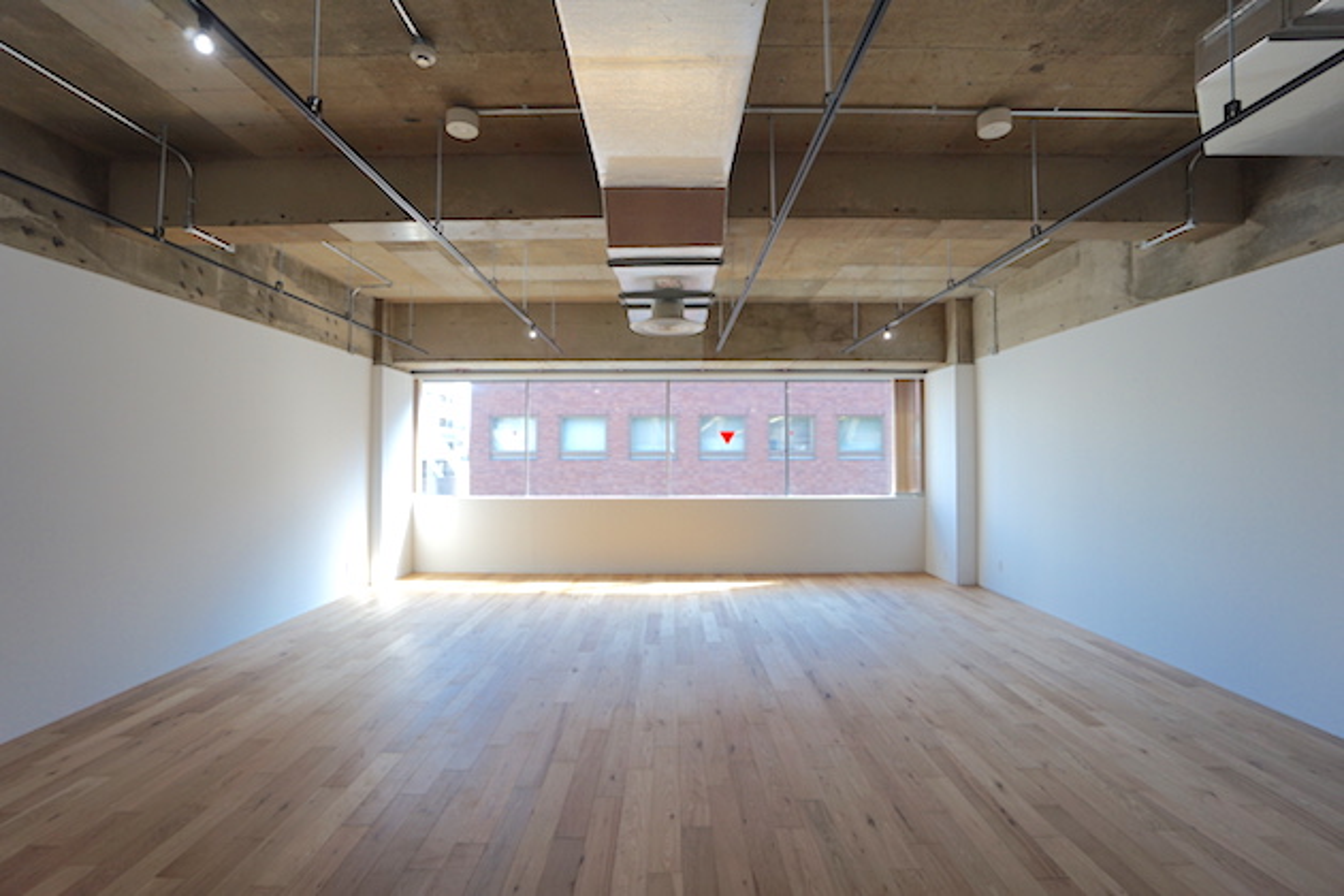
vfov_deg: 77.3
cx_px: 672
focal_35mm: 15
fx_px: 560
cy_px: 448
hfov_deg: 100.4
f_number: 4.5
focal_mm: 10
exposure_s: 1/80
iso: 200
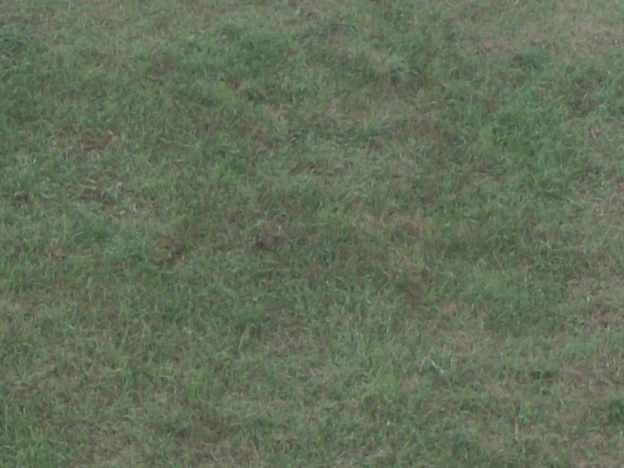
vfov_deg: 5.6
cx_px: 1156
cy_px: -312
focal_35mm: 261
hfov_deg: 7.4
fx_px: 4706
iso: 64
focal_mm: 11
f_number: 4.1
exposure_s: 1/231
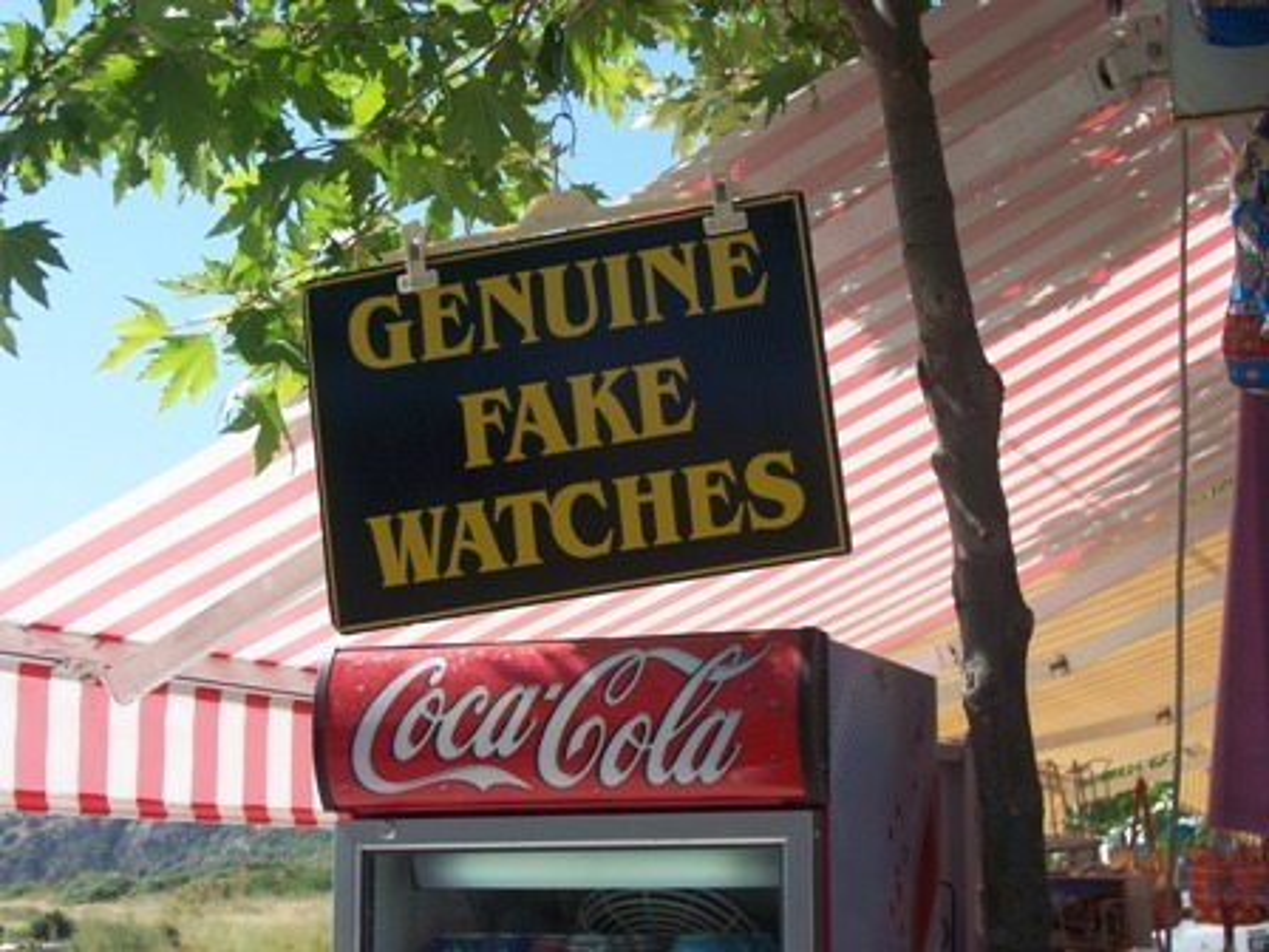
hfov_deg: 27.8
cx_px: 634
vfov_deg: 21.0
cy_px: 476
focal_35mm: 70
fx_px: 2566
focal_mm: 12
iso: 80
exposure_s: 1/500
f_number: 3.8
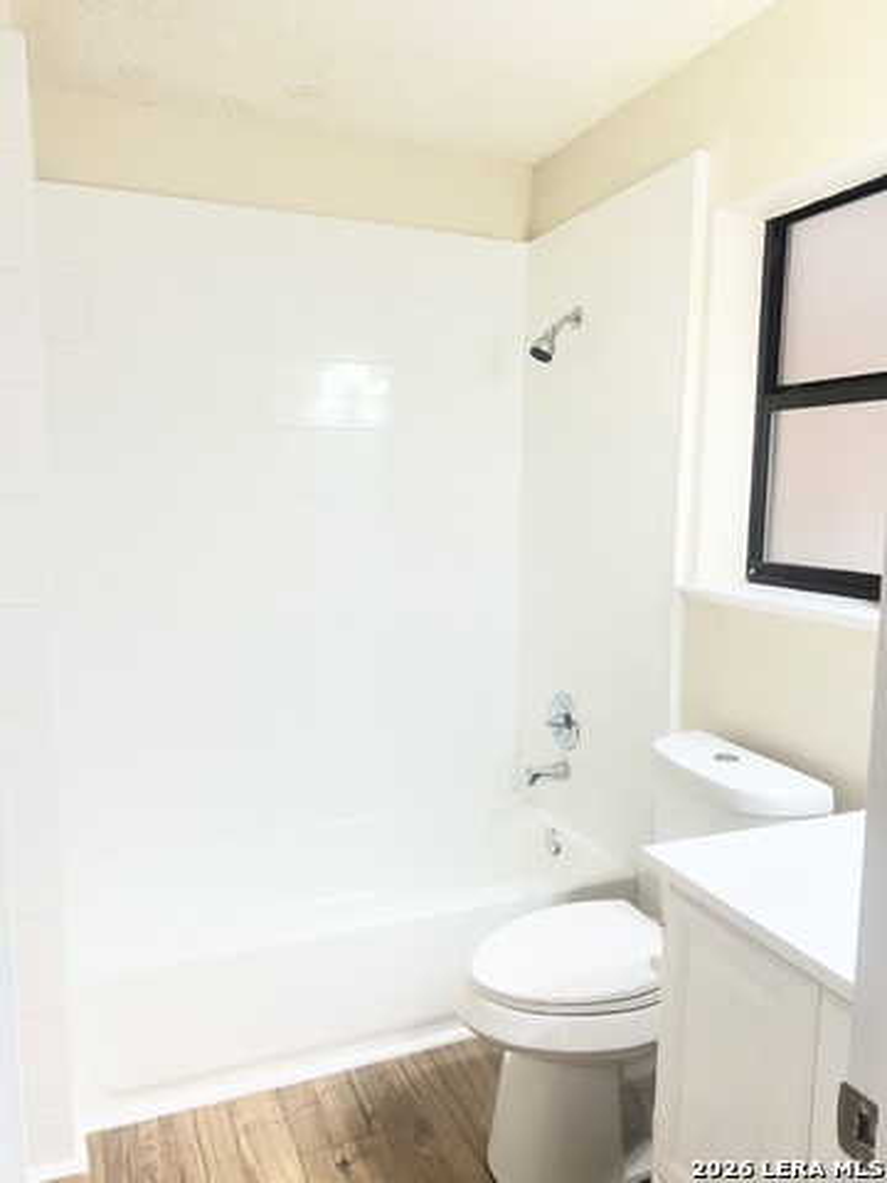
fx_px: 888
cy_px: 592
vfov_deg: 67.3
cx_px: 444
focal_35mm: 26
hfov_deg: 53.1
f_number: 1.5
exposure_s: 1/120
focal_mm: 5.7
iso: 32
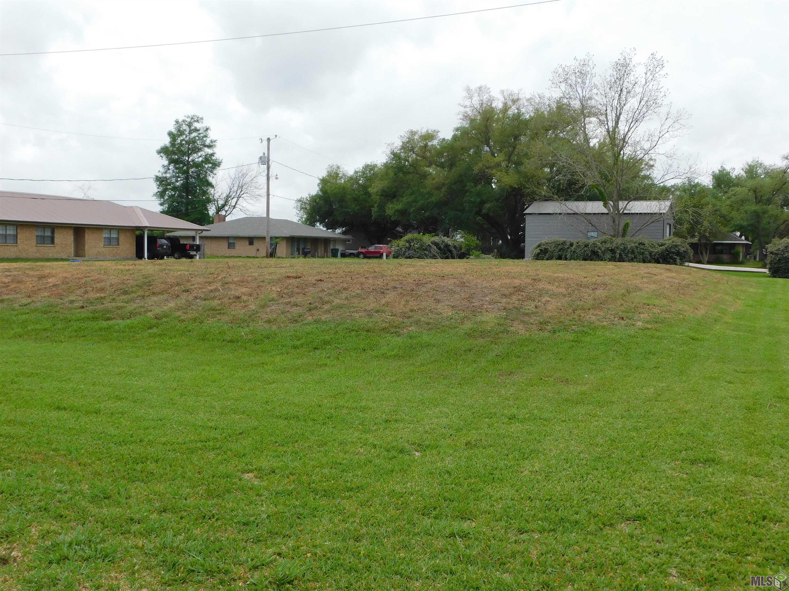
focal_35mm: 40
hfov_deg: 46.8
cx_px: 394
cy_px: 296
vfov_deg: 36.0
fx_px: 912
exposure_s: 1/500
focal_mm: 7.1
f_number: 3.6
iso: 125
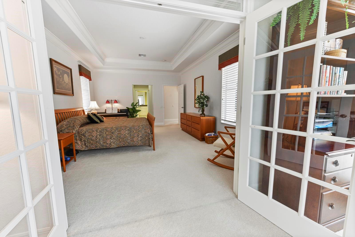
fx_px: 138
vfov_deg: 81.2
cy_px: 118
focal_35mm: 14
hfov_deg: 104.2
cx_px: 178
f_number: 9
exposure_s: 1/1.67
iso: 200
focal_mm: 14
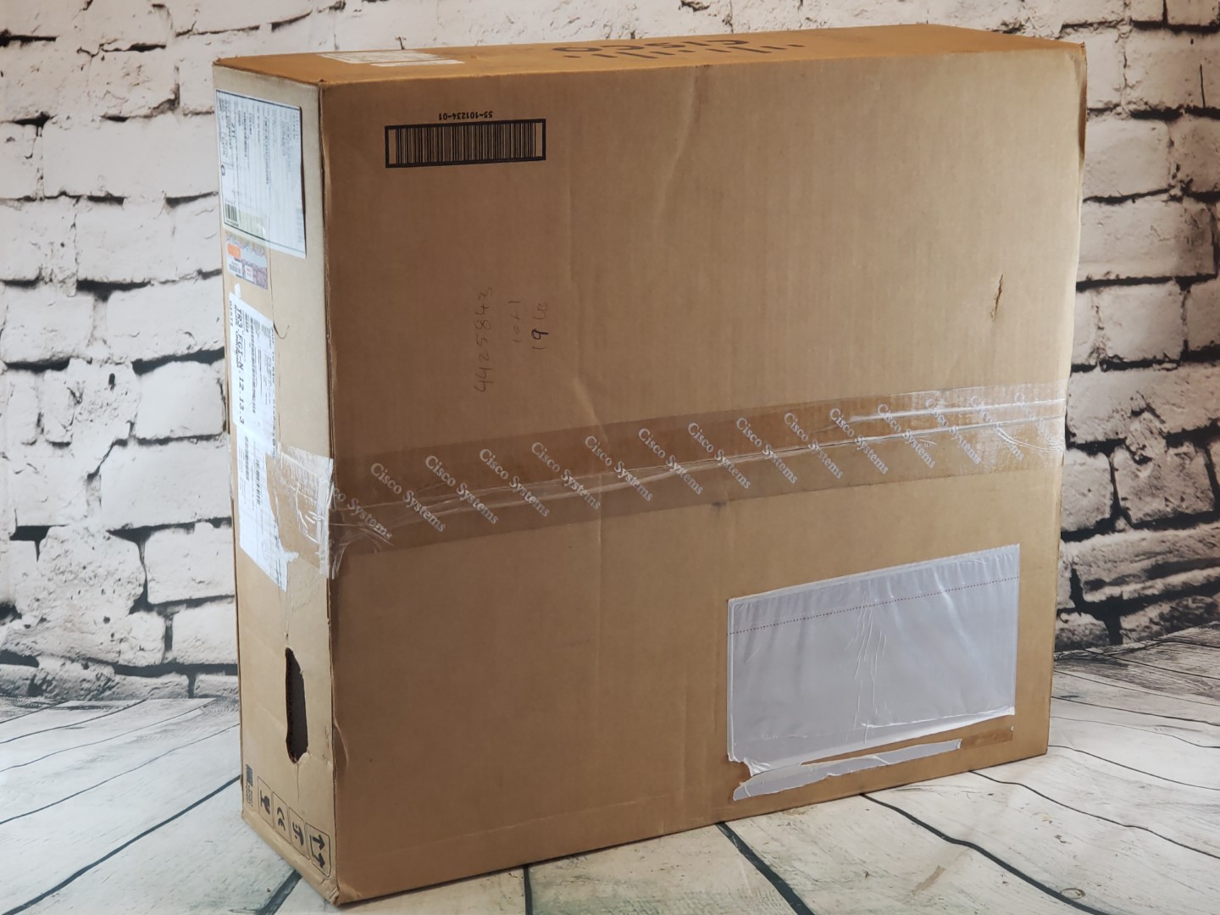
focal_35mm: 52
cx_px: 610
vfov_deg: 28.0
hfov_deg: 36.8
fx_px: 1833
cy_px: 458
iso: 40
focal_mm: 6
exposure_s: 1/30
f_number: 2.4
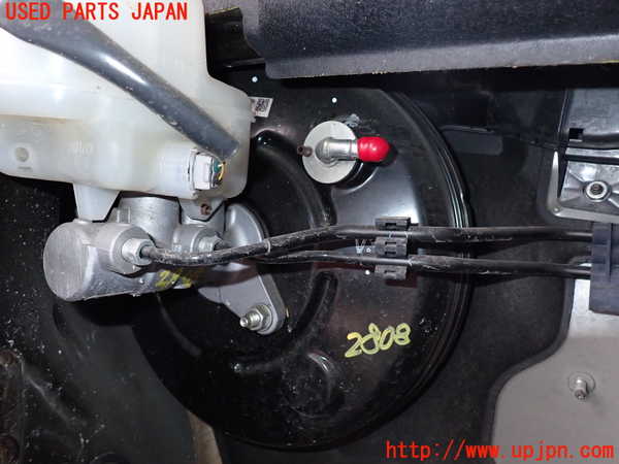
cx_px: 310
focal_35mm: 25
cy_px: 232
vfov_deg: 54.9
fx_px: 447
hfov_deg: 69.4
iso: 400
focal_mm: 4.5
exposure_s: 1/100
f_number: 2.8
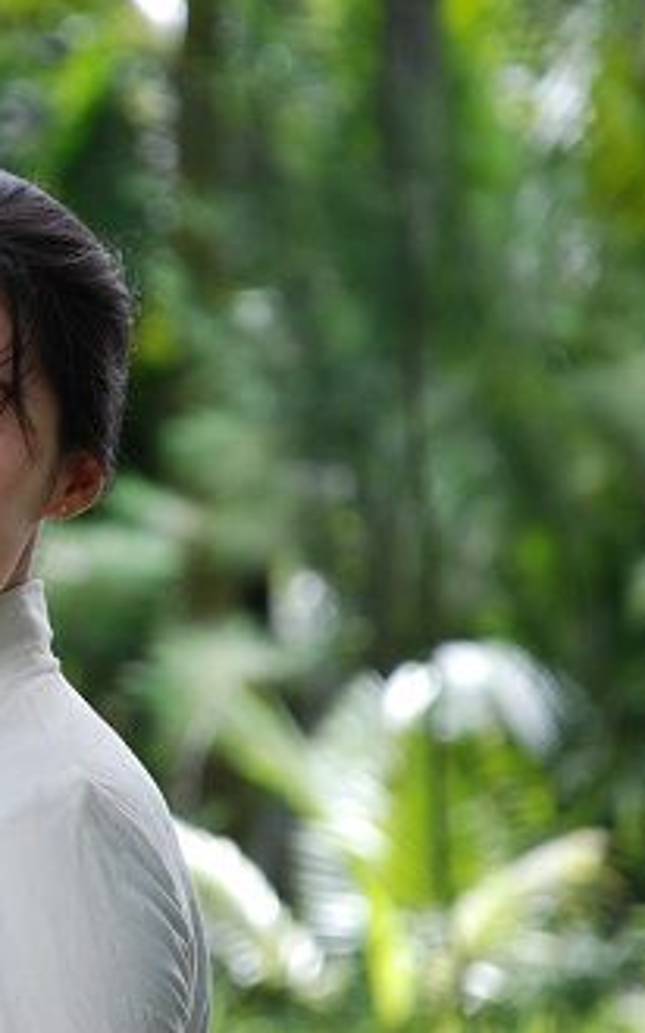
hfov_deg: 4.2
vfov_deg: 6.7
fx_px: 8805
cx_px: -78
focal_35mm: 313
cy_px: 516
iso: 360
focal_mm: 135
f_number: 5.6
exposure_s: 1/200
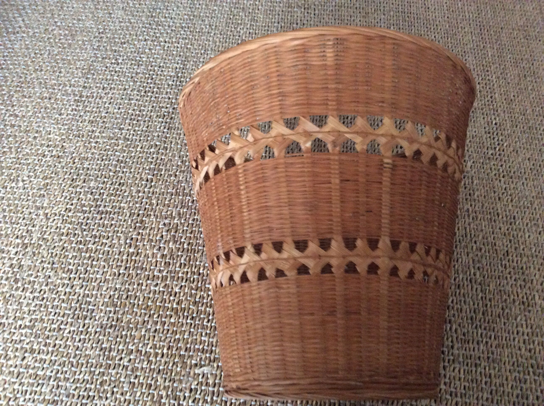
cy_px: 203
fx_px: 502
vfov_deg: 44.1
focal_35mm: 32
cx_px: 272
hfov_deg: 56.9
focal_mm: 3.3
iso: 320
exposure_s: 1/17
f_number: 2.4
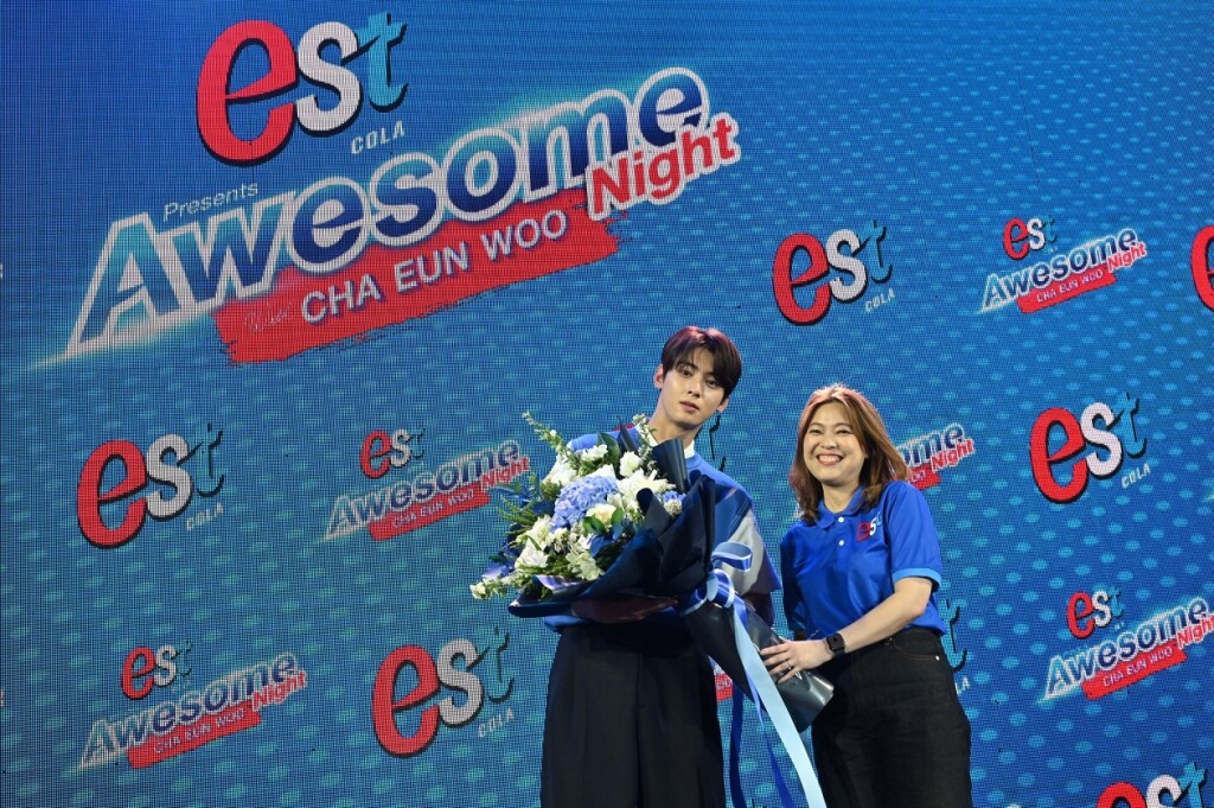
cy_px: 404
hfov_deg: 42.8
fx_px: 1550
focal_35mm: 46
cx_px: 607
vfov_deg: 29.2
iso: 640
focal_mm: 46
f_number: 7.1
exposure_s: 1/100
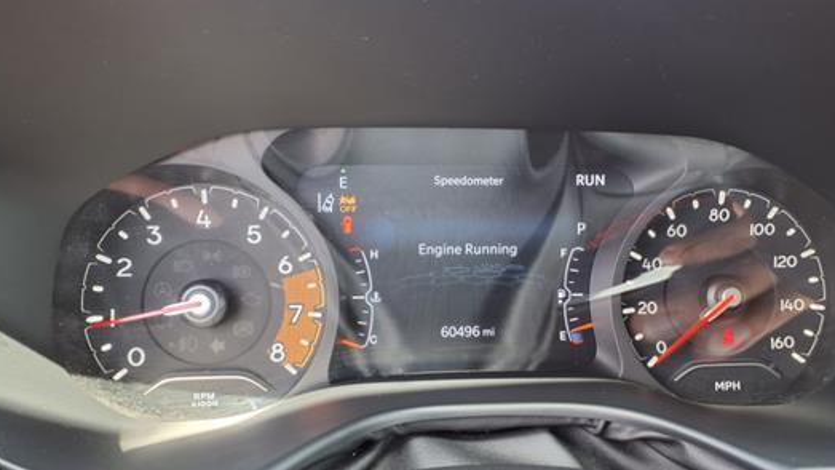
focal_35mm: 36
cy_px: 291
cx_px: 468
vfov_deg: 32.7
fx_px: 797
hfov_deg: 55.2
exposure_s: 1/40
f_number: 1.9
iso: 50
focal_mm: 3.58
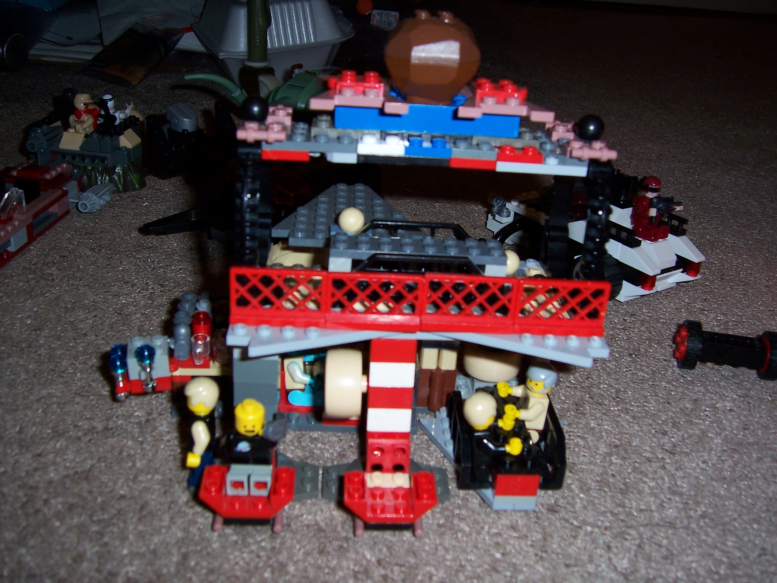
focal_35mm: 36
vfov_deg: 39.7
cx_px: 388
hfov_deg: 51.4
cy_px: 292
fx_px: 808
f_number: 3
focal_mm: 6
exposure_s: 1/60
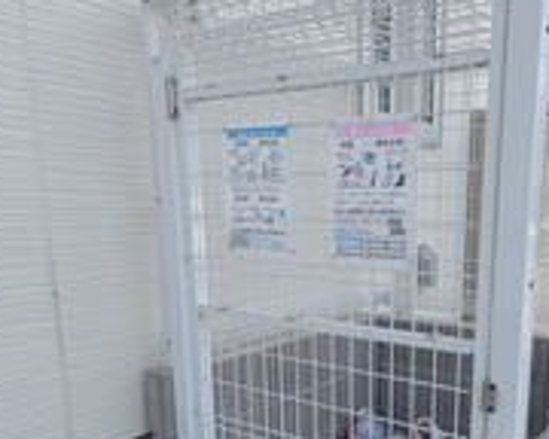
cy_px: 337
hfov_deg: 50.5
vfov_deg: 40.8
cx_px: 369
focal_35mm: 35
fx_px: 569
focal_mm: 8
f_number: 13
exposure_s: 1/750
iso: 2000
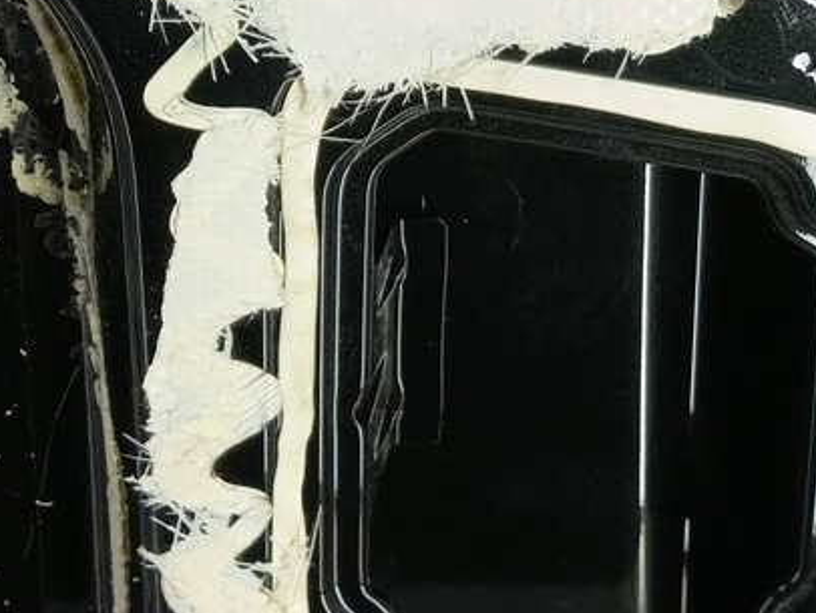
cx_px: 342
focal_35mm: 58
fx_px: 1368
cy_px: -14
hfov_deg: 33.1
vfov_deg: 24.0
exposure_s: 1/50
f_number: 1.6
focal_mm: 4.11
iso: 126
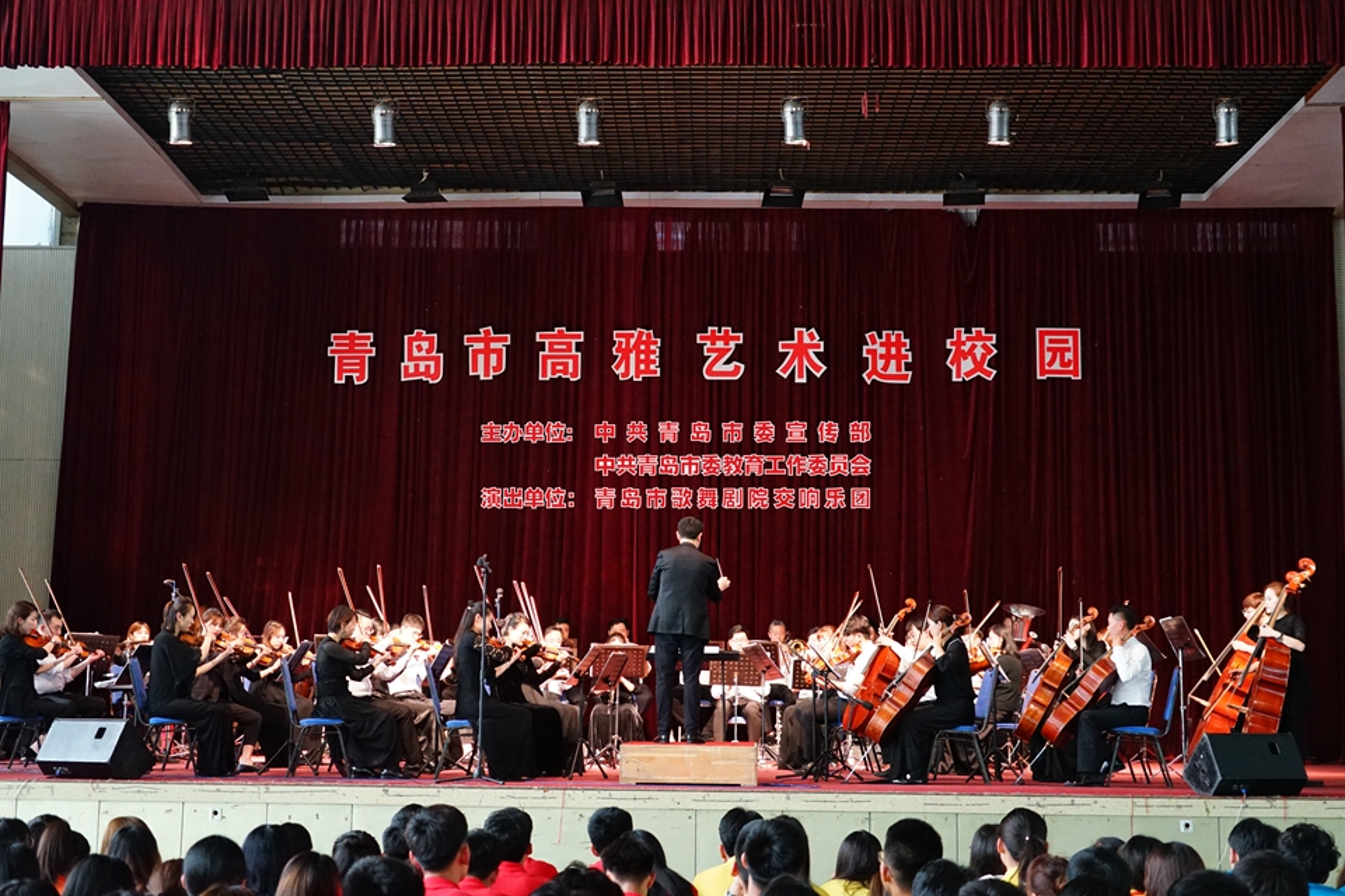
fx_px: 1718
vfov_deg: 29.2
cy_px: 448
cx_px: 672
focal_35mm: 46
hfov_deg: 42.7
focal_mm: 46
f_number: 4.5
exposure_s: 1/125
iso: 5000
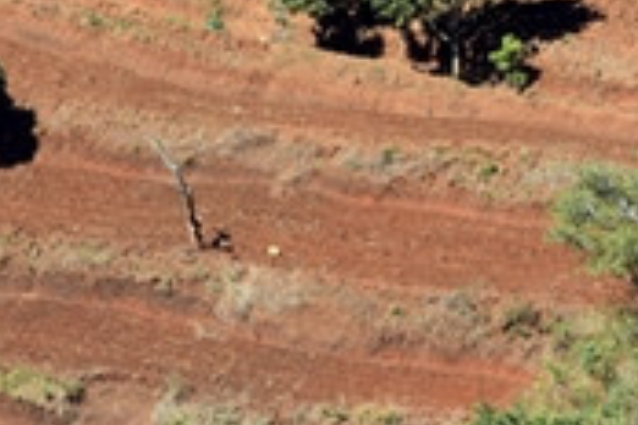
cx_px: -301
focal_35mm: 341
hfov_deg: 6.0
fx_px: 6044
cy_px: -95
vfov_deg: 4.0
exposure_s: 1/320
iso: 200
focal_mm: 55
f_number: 9
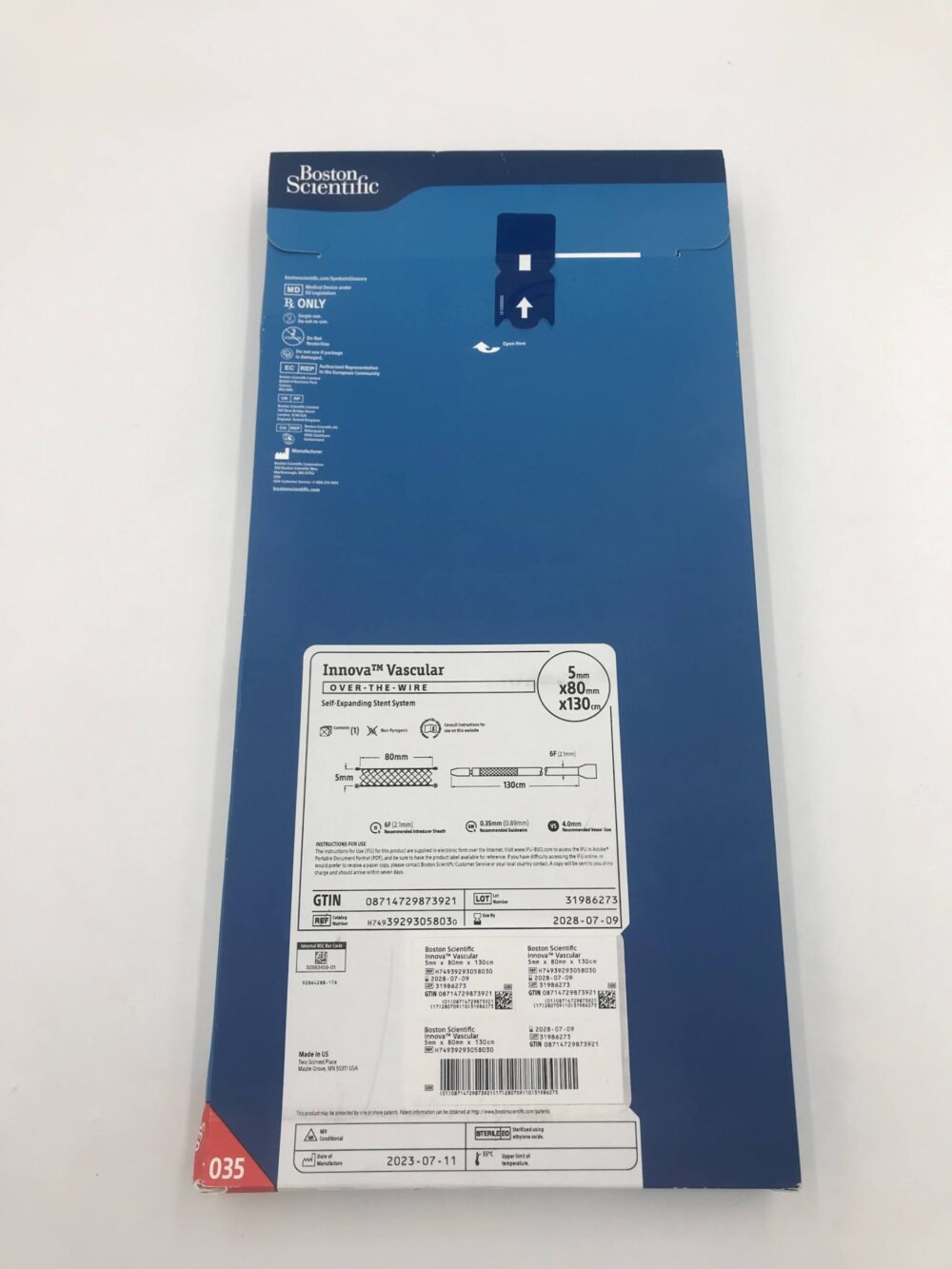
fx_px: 1027
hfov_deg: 49.8
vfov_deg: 63.4
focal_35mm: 28
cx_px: 476
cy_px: 634
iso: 20
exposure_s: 1/150
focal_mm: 3.99
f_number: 1.8
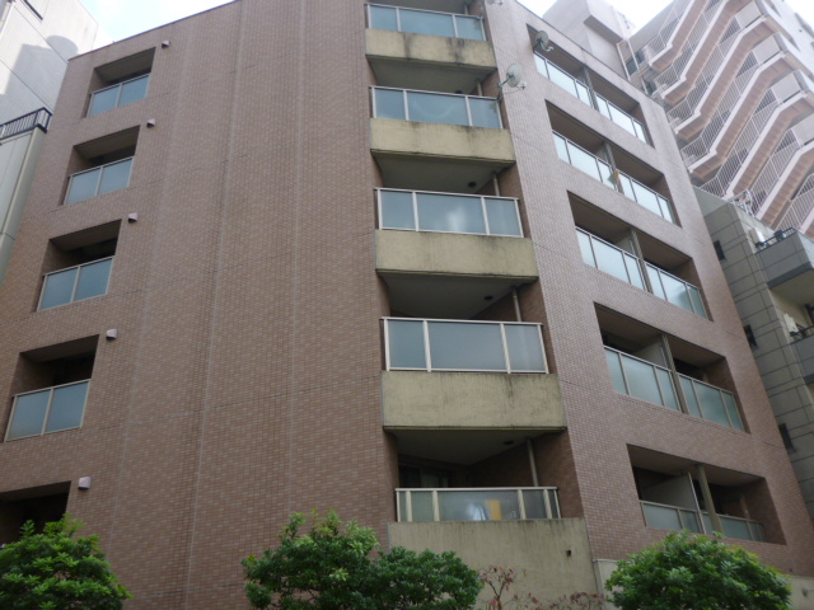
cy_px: 305
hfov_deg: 63.4
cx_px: 407
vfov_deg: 49.7
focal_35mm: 28
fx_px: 658
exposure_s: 1/320
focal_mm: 5
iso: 100
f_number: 3.1
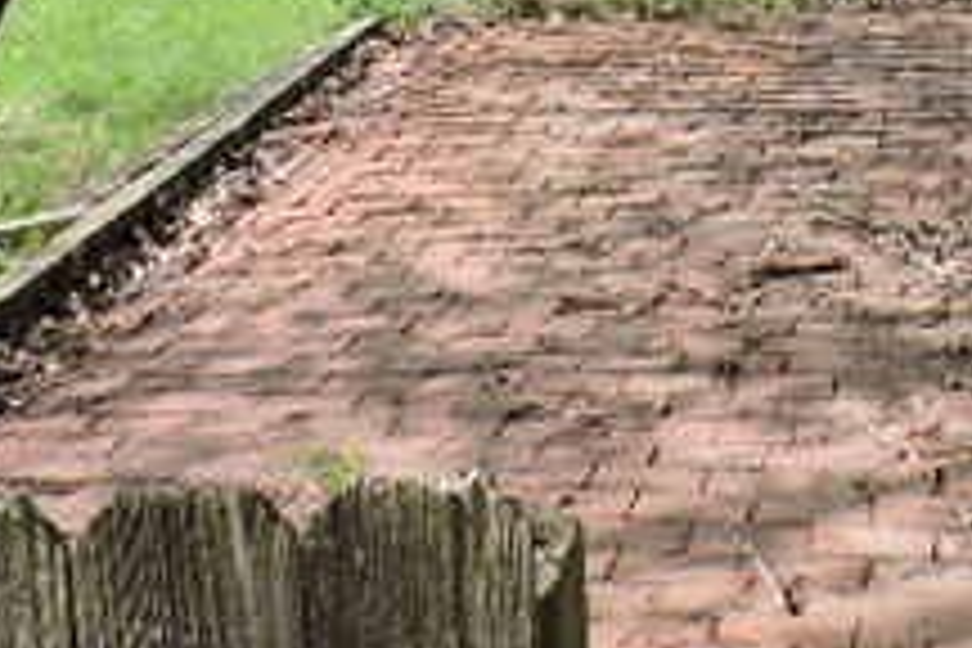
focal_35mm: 74
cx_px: 832
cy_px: -284
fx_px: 1998
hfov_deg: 26.6
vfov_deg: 16.9
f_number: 3
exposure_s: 1/400
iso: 100
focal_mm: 4.3
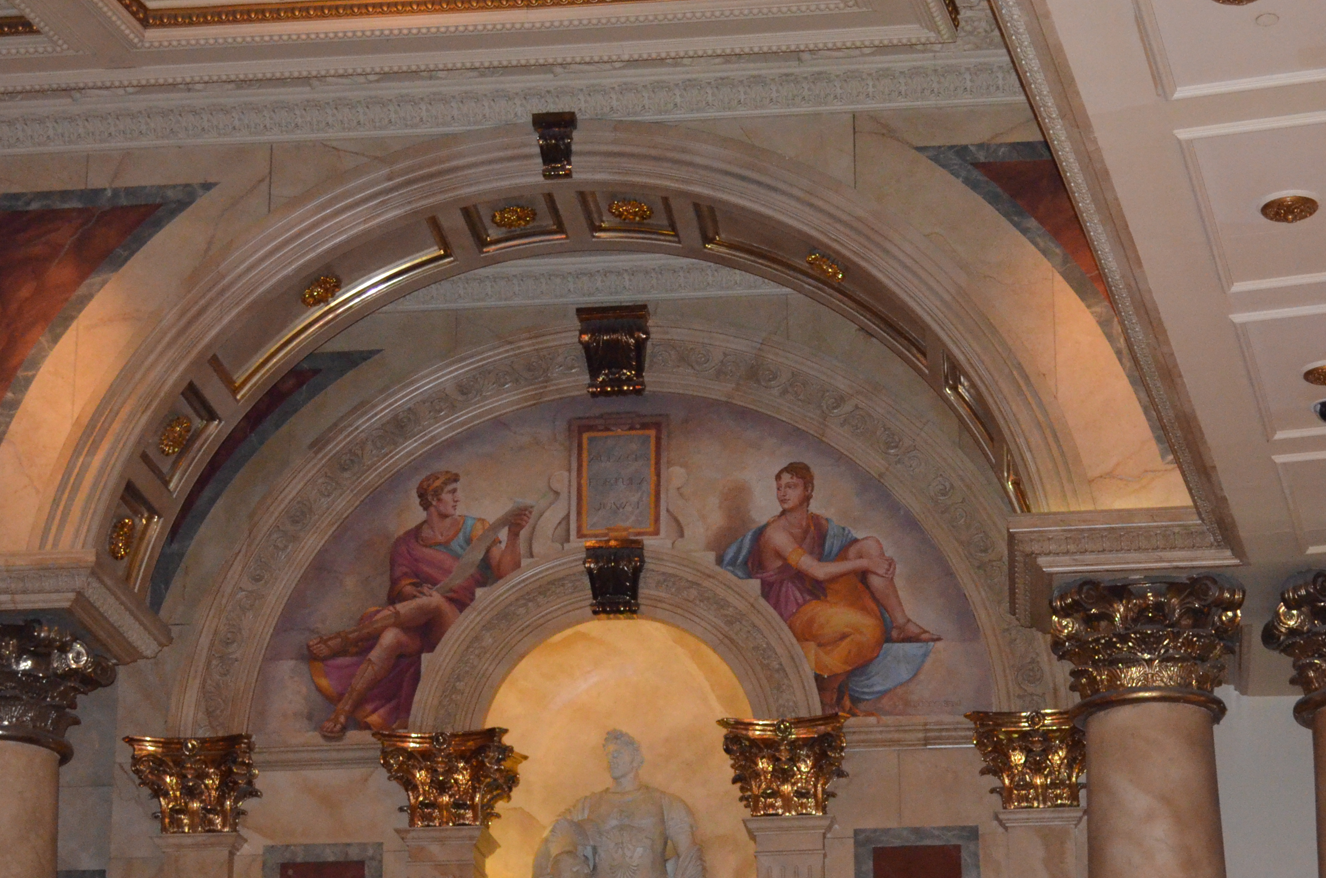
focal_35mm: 80
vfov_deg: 16.9
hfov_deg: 25.4
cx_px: 754
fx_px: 2941
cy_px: 683
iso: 3200
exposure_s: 1/60
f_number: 5
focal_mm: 34
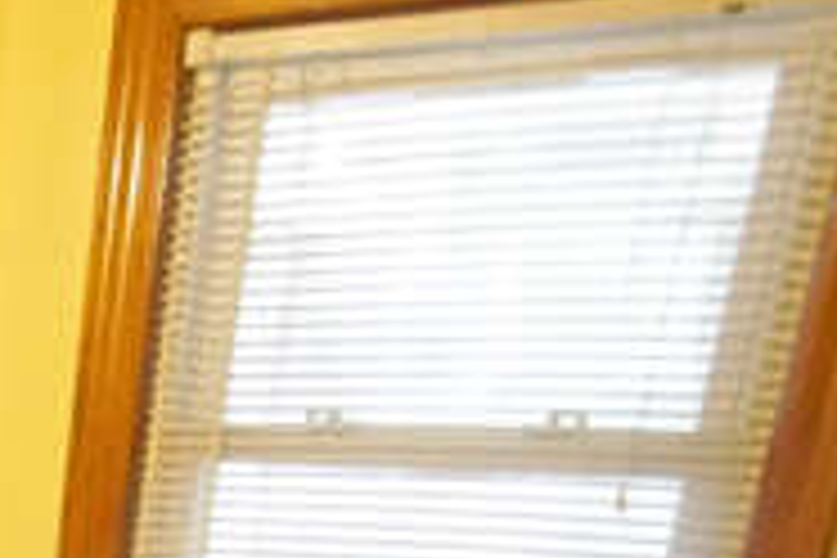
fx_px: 1441
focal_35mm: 62
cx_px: -342
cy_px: 981
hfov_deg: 25.9
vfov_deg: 17.9
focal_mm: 10
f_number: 4
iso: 2000
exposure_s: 1/60
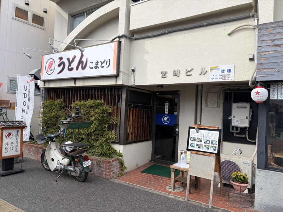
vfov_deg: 53.1
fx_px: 213
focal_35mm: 26
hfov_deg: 67.3
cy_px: 106
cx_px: 142
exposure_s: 1/1032
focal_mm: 5.96
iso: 50
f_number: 1.6
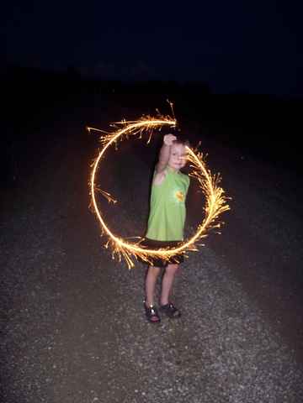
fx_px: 455
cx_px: 152
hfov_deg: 36.8
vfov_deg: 47.9
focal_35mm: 39
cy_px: 202
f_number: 2.8
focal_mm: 8
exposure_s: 1/2
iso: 100
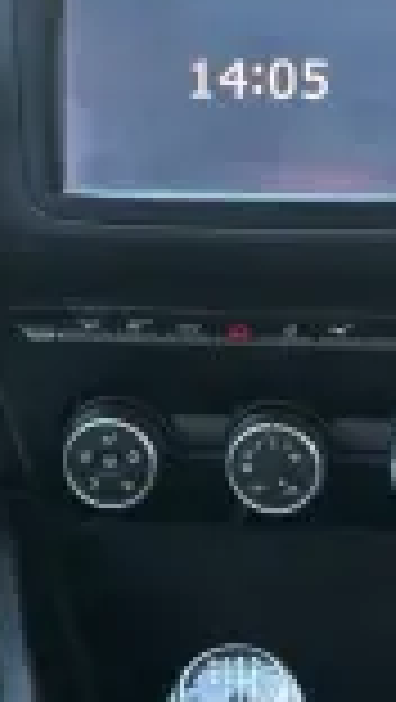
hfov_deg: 10.0
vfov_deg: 17.6
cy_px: 176
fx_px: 2254
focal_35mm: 121
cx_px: 279
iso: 200
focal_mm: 6.76
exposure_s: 1/64
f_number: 1.78
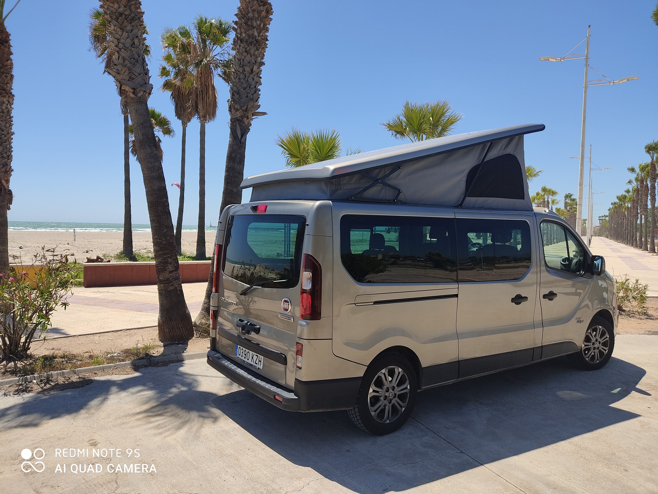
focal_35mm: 26
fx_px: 494
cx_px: 329
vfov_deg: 53.1
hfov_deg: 67.3
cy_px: 247
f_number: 1.79
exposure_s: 1/1289
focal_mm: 4.74
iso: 100
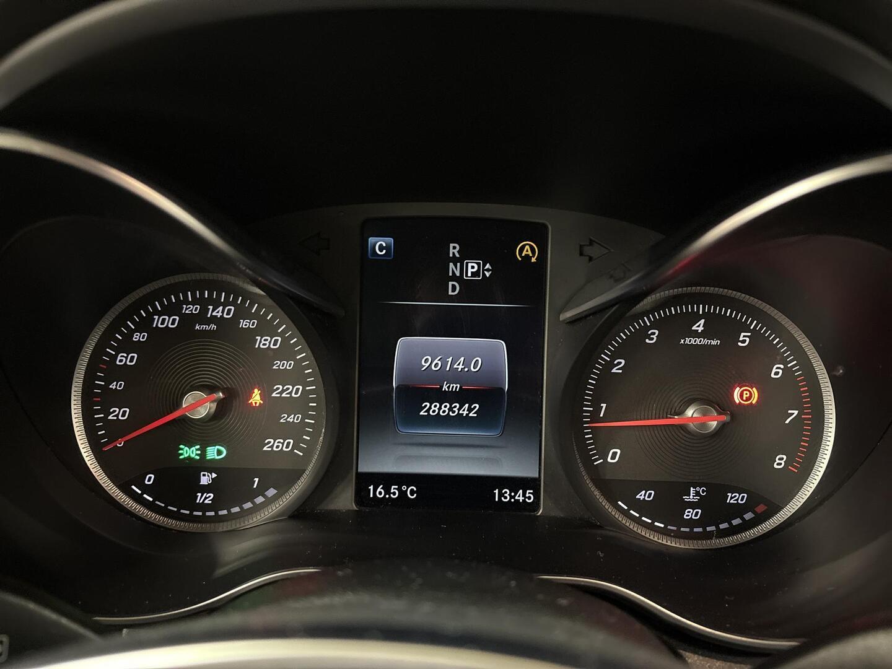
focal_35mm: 26
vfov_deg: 53.1
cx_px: 446
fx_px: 670
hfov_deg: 67.3
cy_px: 334
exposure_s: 1/17
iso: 1600
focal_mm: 5.96
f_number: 1.6
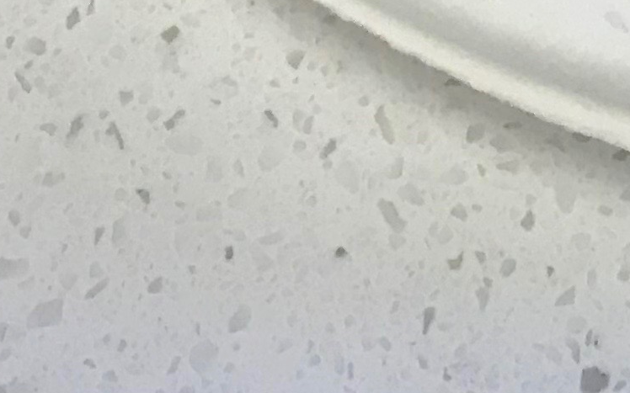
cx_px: 1028
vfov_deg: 7.3
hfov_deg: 12.3
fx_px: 2746
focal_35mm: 160
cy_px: -779
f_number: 1.8
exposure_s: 1/30
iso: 25
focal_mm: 3.99
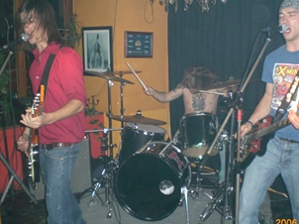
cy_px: 119
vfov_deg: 32.8
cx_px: 171
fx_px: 380
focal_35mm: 44
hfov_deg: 42.9
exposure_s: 1/60
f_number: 3.1
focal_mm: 6.3
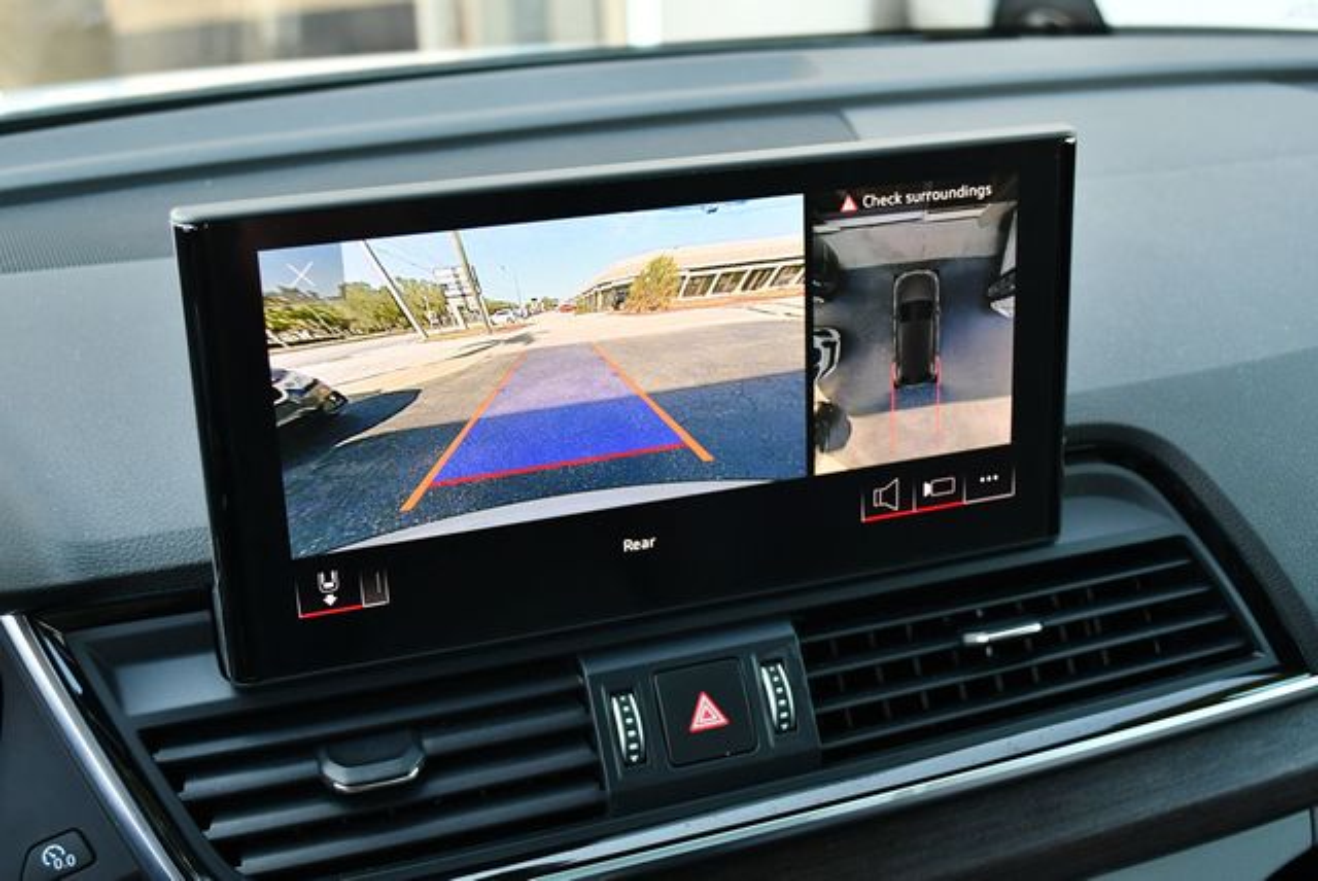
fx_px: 1759
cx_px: 659
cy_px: 440
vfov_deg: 28.1
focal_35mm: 48
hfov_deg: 41.1
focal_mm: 24
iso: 800
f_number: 4
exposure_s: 1/160
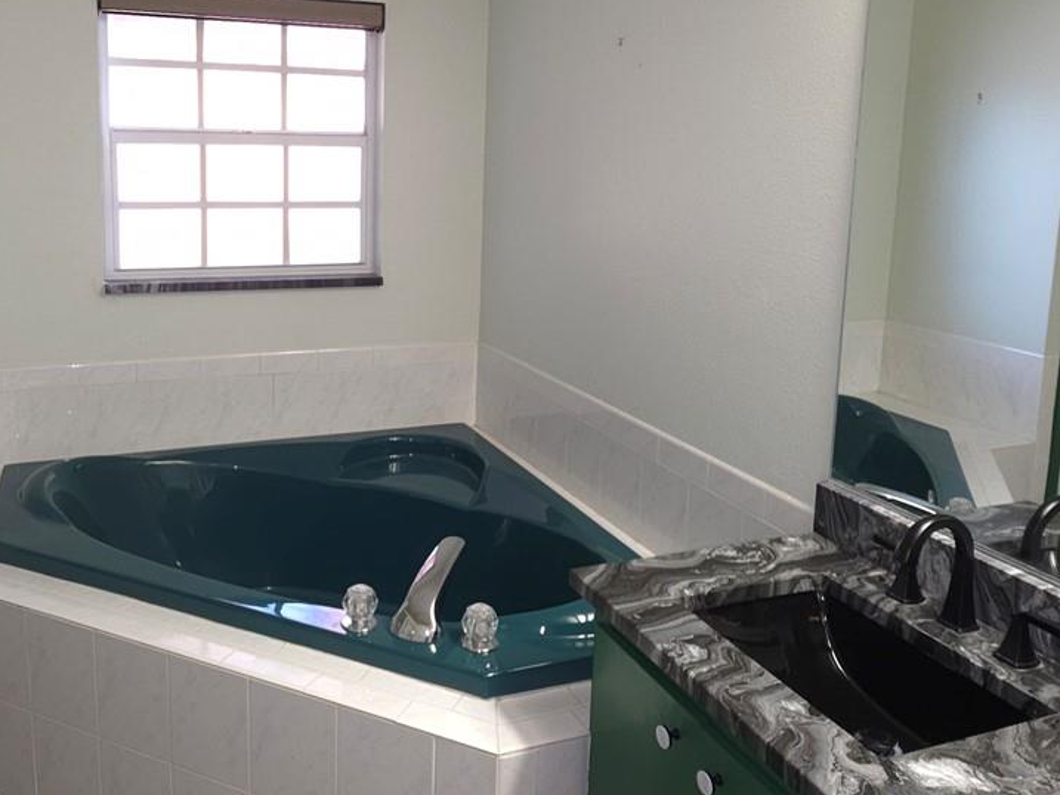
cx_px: 445
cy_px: 276
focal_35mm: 29
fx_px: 888
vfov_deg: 47.6
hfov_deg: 61.3
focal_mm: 2.2
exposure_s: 1/10
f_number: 1.9
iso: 80
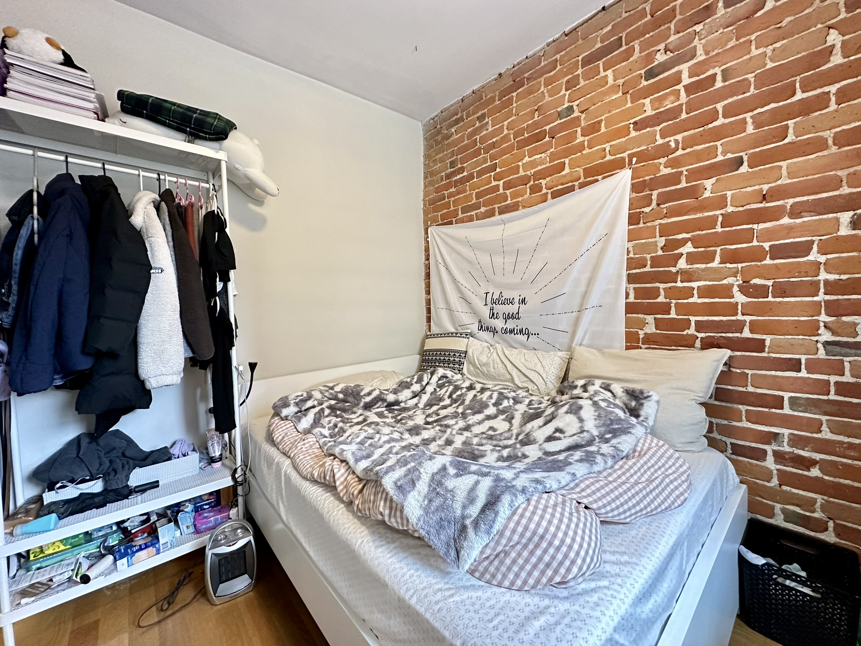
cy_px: 323
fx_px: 348
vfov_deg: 85.7
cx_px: 430
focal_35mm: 14
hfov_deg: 102.1
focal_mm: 2.22
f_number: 2.2
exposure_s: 1/60
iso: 500
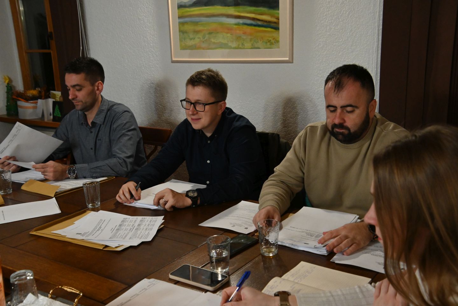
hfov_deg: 47.9
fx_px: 515
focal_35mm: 40
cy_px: 153
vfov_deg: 33.0
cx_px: 229
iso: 3200
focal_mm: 27
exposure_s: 1/80
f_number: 5
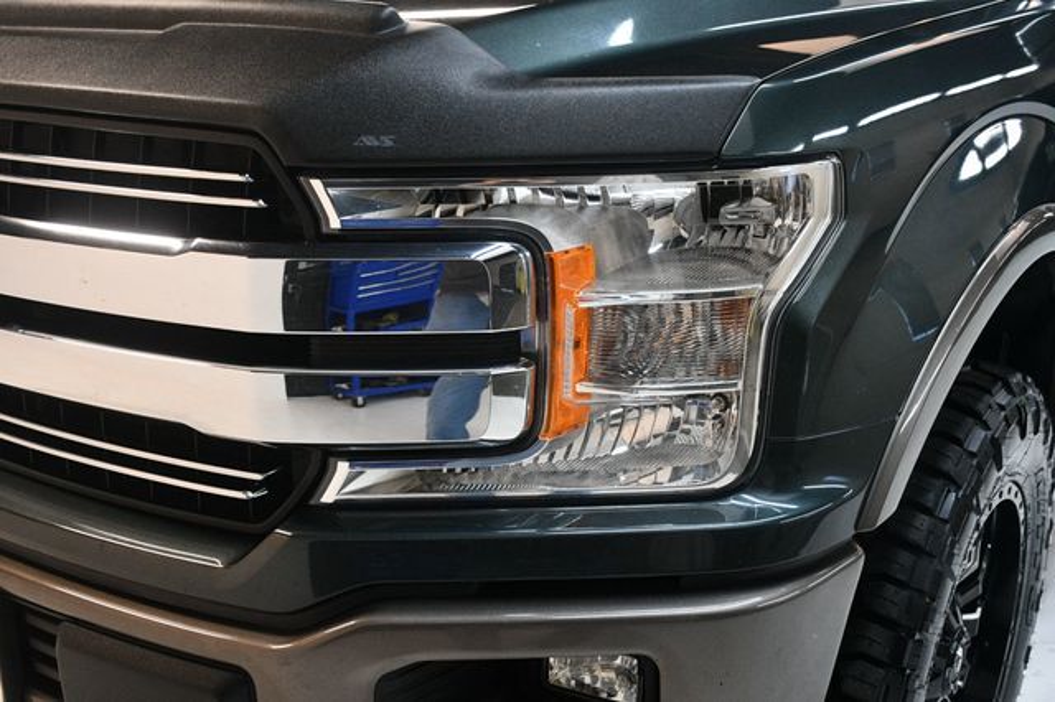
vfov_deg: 34.2
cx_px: 528
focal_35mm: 39
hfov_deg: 49.6
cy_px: 351
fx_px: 1142
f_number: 3.8
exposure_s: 1/125
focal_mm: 26
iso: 2200
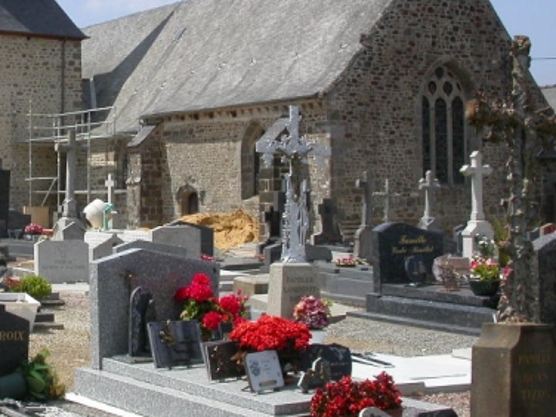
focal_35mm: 69
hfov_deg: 27.5
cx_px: 93
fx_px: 1108
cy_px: 152
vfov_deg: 21.3
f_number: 7.5
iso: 100
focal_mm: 7.85
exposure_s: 1/362
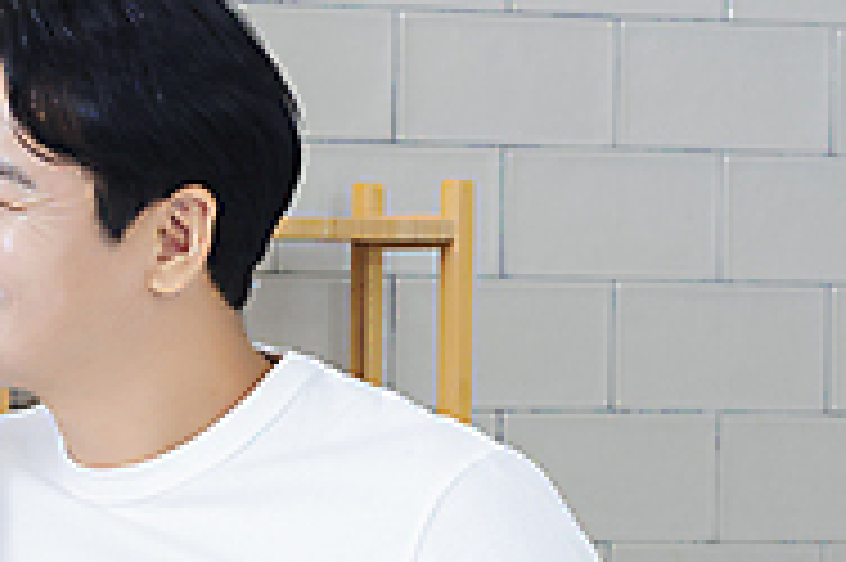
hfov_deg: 7.5
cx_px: -284
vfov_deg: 5.0
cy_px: 593
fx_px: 6363
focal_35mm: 271
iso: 100
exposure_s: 1/125
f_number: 5.6
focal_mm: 85
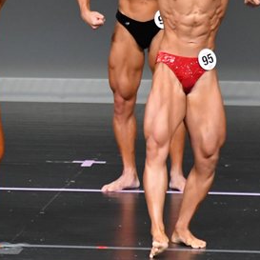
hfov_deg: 2.4
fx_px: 6144
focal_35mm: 723
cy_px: 43
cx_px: -50
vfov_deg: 2.4
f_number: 5.6
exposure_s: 1/400
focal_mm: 200
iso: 5000
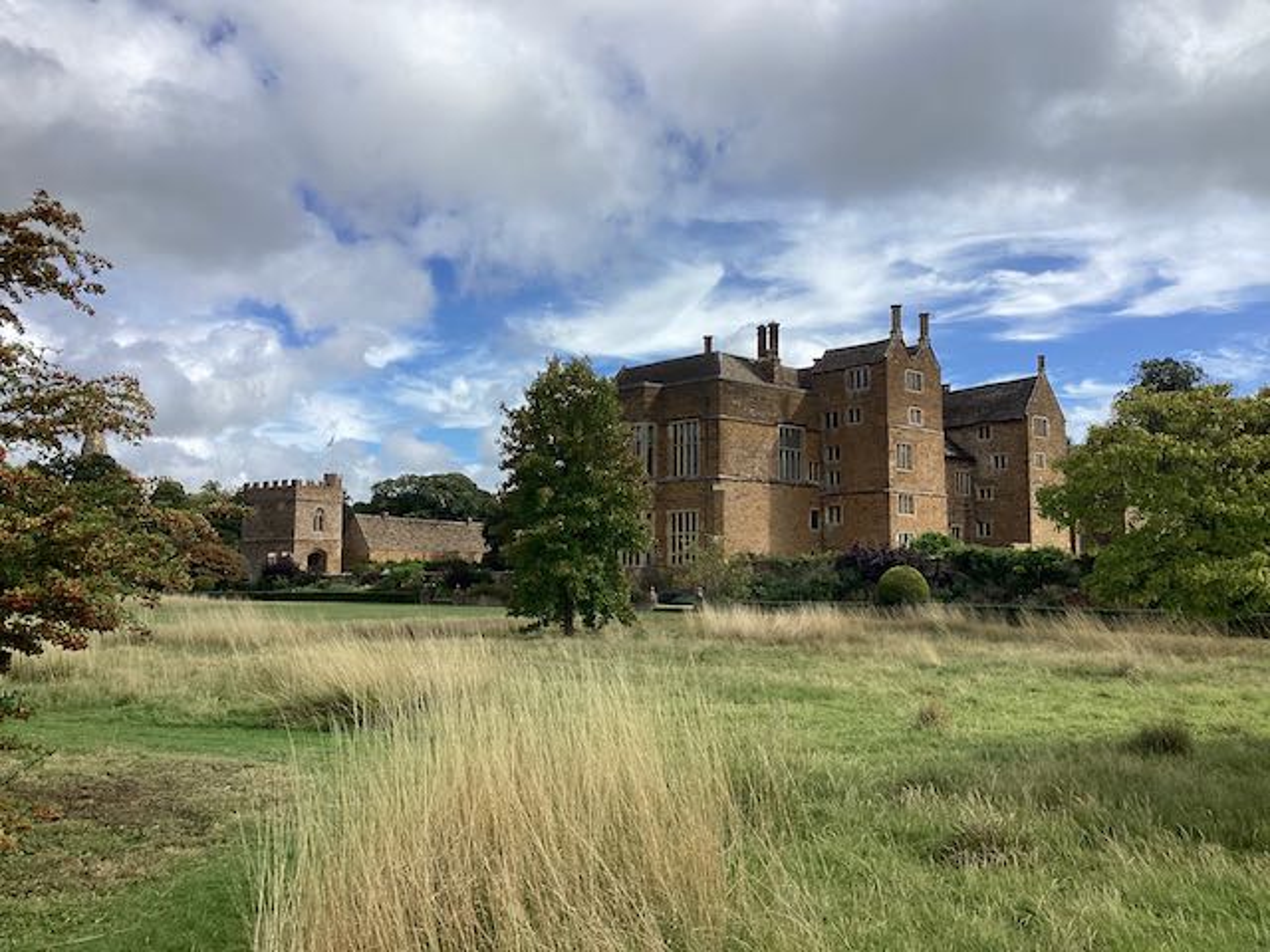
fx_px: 1137
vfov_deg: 45.4
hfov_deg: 58.4
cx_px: 635
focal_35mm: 31
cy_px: 476
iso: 25
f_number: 2.4
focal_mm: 3.3
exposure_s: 1/1894
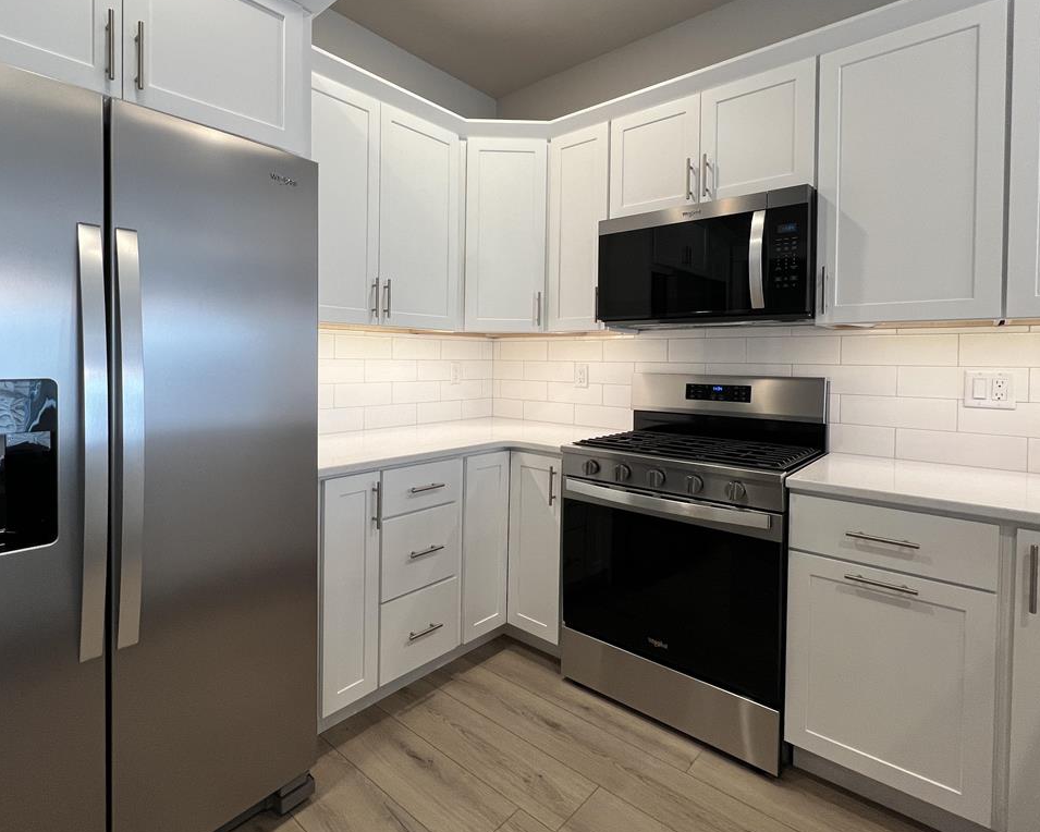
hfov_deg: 89.4
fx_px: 523
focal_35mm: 17
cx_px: 468
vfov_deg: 76.7
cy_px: 368
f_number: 1.8
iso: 125
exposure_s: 1/120
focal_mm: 1.57
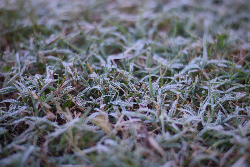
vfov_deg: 18.2
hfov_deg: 27.0
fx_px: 521
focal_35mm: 75
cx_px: 125
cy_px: 84
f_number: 1.8
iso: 100
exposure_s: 1/320
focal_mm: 50
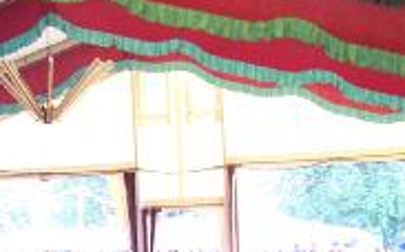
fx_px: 1246
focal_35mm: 113
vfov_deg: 11.2
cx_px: 69
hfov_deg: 18.3
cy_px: 364
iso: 200
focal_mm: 8
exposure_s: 1/15
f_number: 3.4
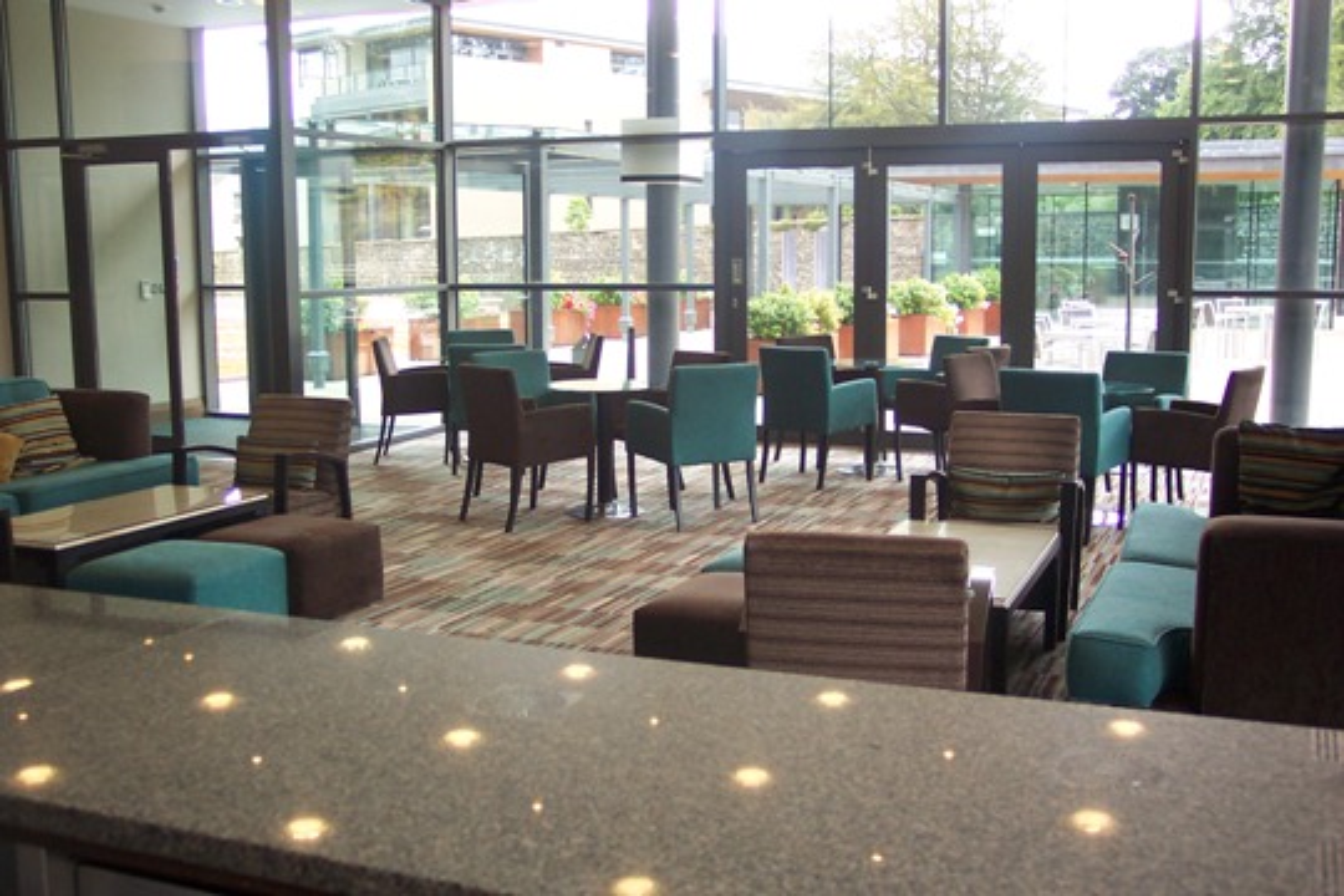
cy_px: 448
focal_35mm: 38
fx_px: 1419
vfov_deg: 35.1
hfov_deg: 50.7
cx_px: 672
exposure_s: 1/125
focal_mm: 8
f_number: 2.8
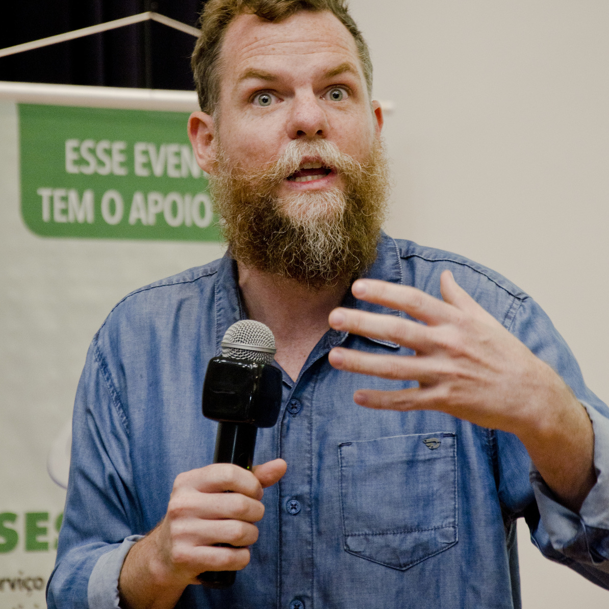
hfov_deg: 8.6
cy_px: 225
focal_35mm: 203
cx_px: 304
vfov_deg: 8.6
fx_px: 4033
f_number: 5.6
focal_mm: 105
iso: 1000
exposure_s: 1/60
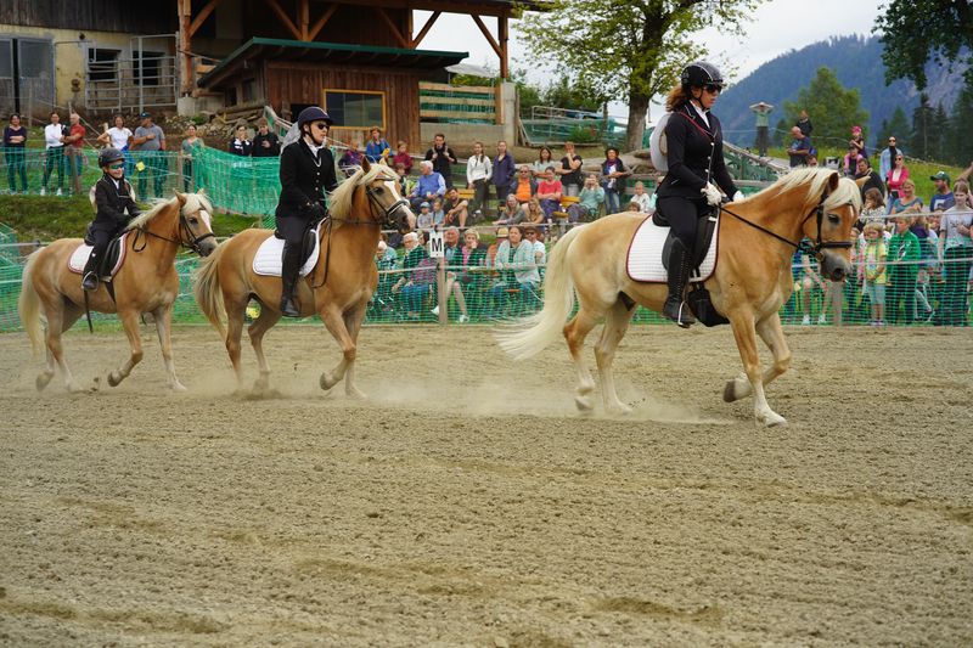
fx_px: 2027
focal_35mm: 75
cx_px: 486
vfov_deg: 18.2
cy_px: 324
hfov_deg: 27.0
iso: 100
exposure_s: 1/250
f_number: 5
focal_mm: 75
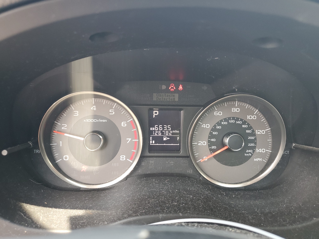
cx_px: 160
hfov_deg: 67.3
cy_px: 120
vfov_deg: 53.1
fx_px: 240
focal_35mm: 26
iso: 70
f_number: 1.5
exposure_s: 1/120
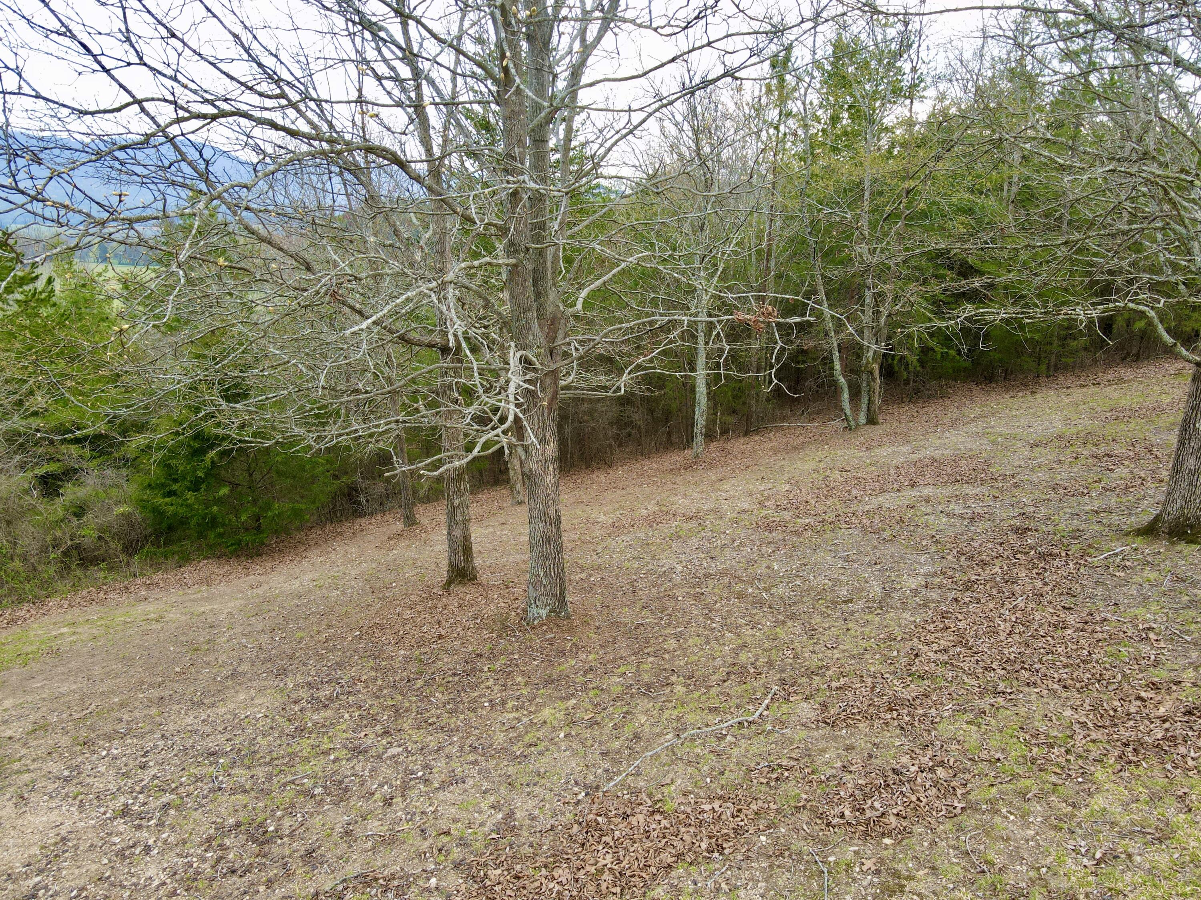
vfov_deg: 56.8
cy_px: 450
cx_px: 600
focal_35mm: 24
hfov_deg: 71.6
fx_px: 833
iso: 100
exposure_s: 1/50
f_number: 2.8
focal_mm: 4.5
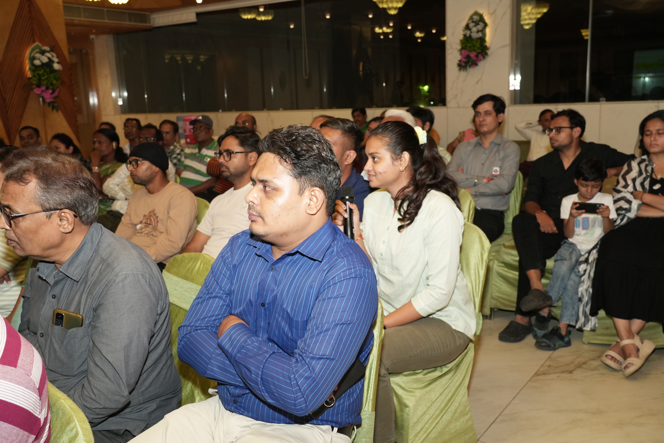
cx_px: 332
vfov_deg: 40.0
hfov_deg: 57.2
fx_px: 609
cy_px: 222
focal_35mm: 33
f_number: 6.3
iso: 2000
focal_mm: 33
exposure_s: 1/125
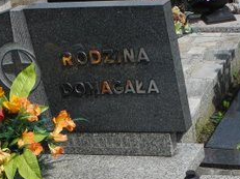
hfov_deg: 20.1
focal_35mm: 97
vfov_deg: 14.0
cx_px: 72
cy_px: 288
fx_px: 672
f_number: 4.5
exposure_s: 1/800
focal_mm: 6
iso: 100
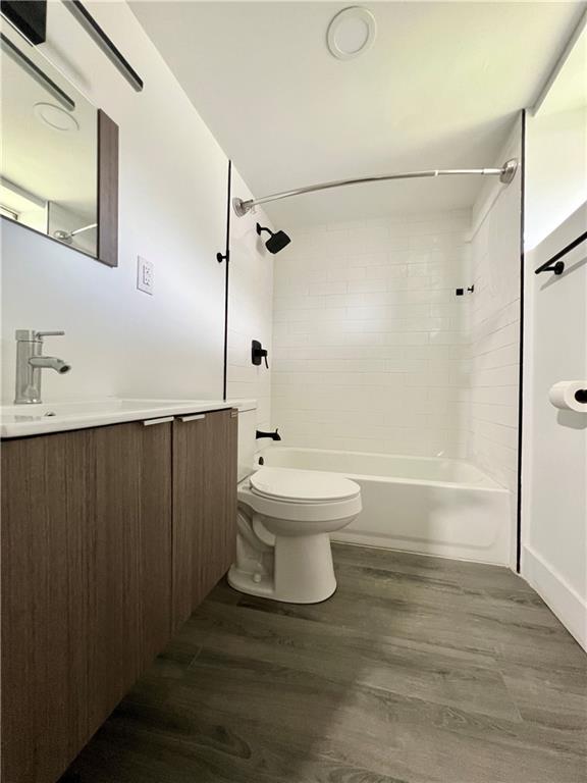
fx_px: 294
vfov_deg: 106.2
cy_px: 392
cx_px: 294
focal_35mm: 13
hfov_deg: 89.9
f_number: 1.8
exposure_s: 1/60
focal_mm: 1.57
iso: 250
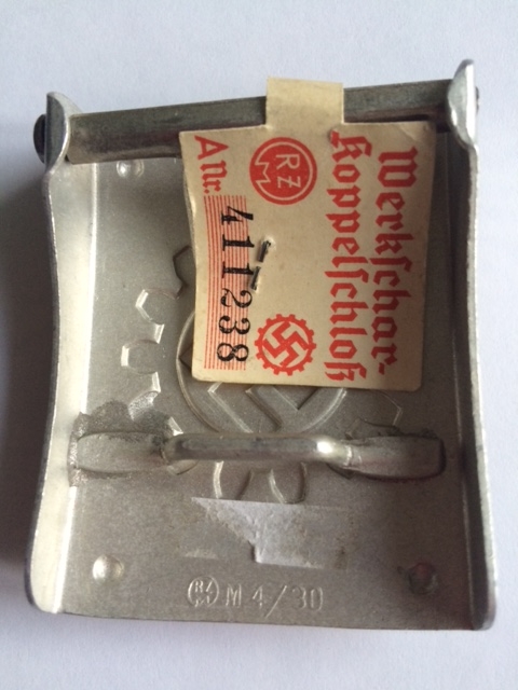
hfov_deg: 48.2
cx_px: 259
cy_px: 345
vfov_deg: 61.7
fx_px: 579
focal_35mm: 29
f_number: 2.2
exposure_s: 1/33
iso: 64
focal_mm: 4.15
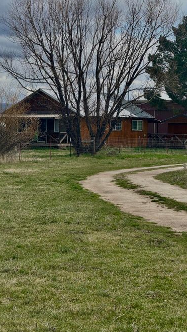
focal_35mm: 132
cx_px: 115
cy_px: 166
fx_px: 1162
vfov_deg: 16.3
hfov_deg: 9.2
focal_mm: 15.66
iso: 50
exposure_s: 1/1342
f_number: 2.8
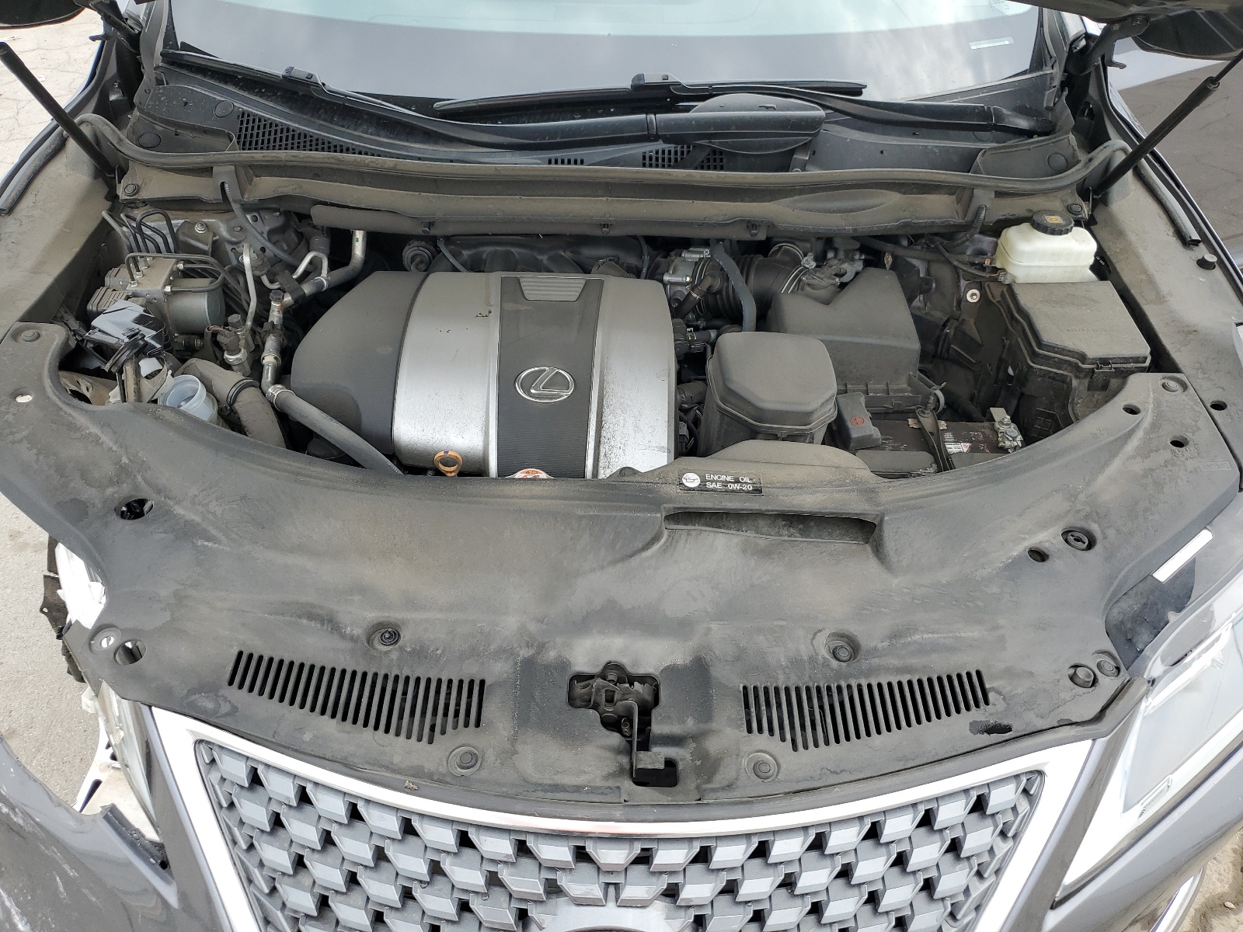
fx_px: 934
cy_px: 466
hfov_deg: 67.3
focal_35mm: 26
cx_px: 622
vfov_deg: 53.1
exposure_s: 1/714
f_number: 1.5
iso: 50
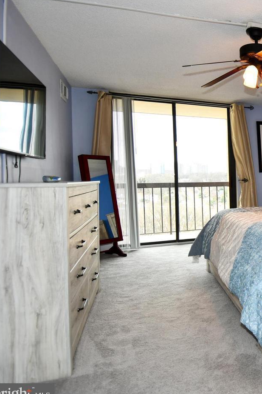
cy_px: 201
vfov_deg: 65.5
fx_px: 306
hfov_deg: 37.9
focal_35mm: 28
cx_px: 294
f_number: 4
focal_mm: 12
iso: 200
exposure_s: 1/60
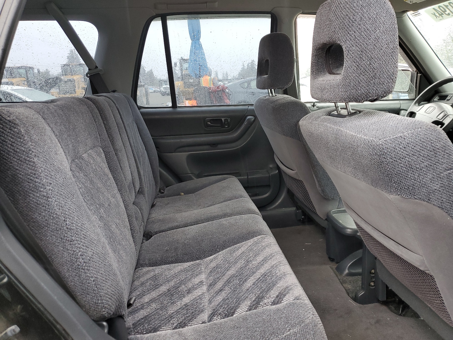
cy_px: 170
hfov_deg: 67.3
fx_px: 340
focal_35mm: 26
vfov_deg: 53.1
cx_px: 226
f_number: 1.5
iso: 77
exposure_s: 1/60.2
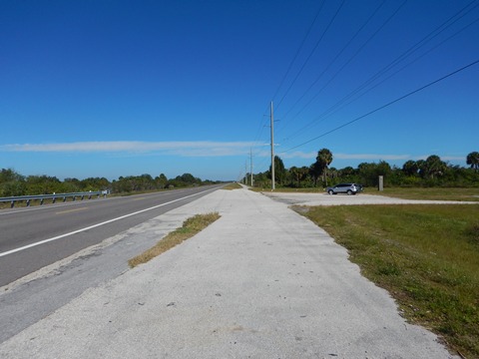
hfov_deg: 71.6
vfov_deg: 56.8
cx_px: 240
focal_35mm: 24
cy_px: 180
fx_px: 332
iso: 125
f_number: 8.2
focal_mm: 4.3
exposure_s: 1/640
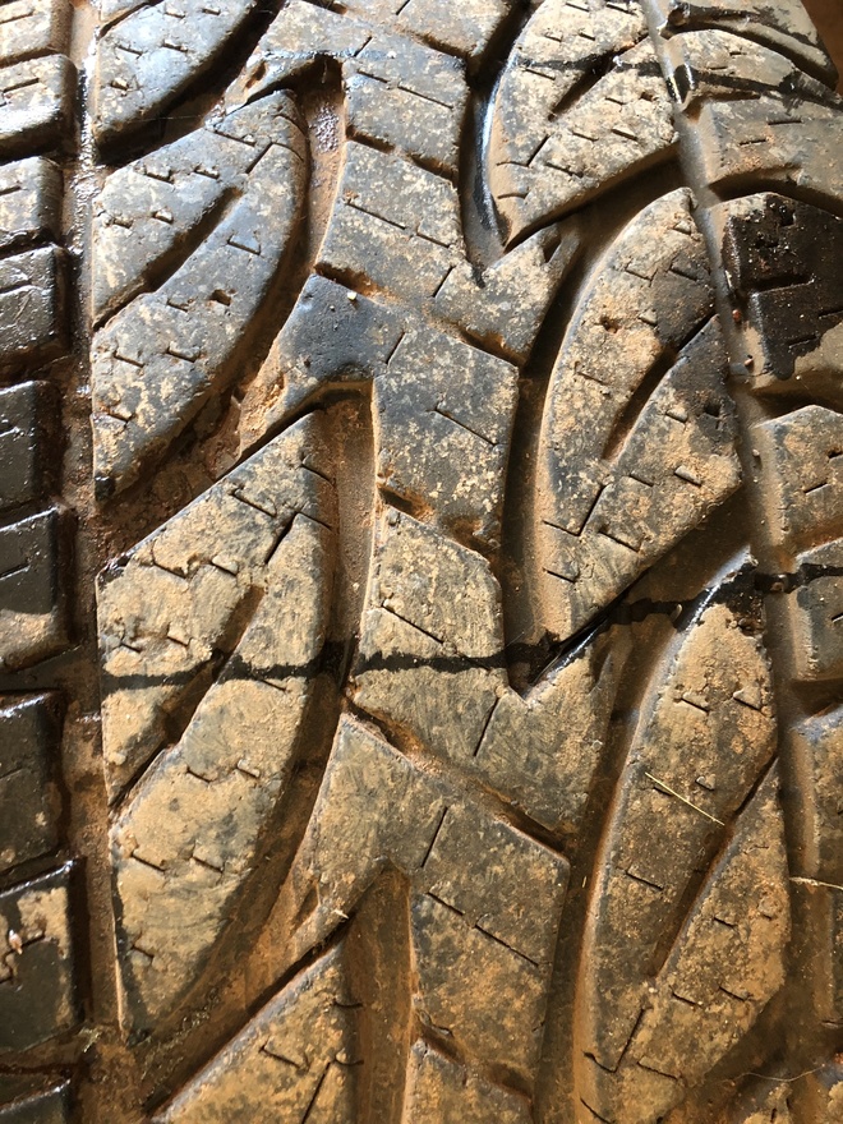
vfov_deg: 63.4
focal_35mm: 28
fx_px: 909
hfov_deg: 49.7
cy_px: 562
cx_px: 422
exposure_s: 1/11
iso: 100
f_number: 1.8
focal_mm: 3.99
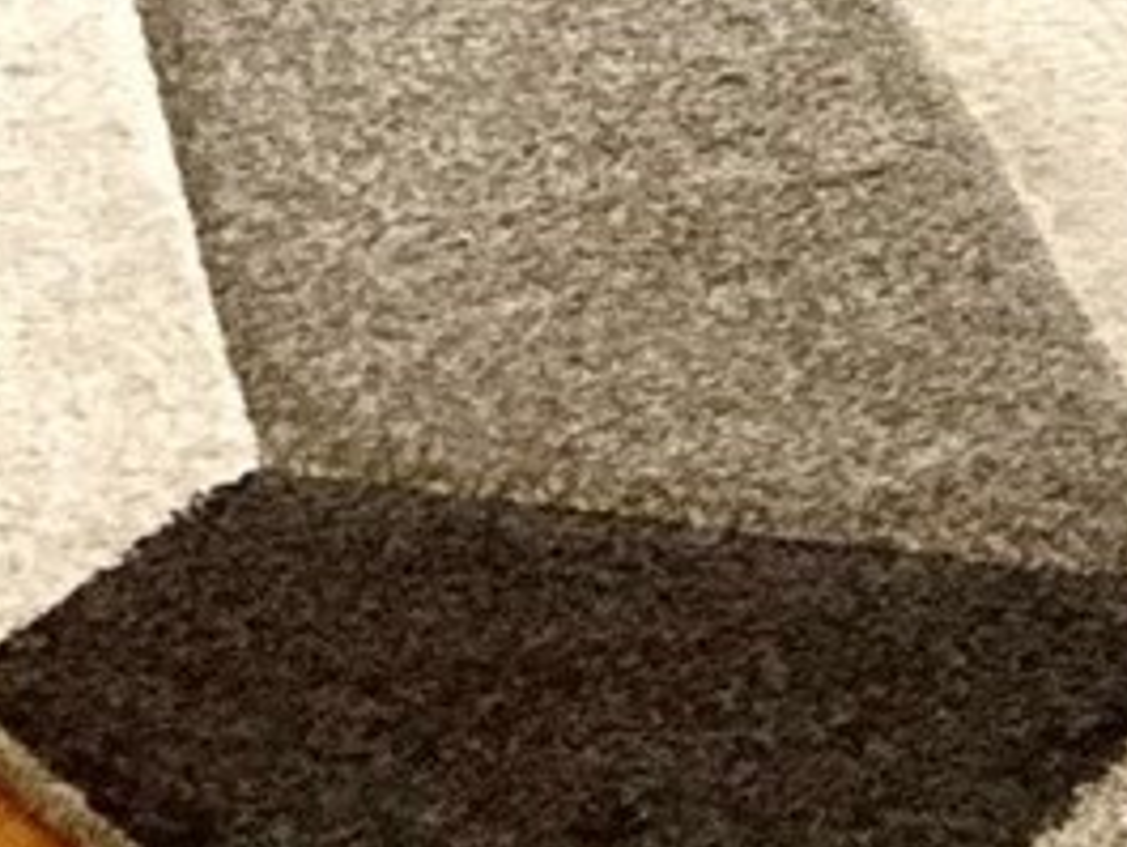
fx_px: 3518
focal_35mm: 108
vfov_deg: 9.0
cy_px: -2145
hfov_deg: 18.0
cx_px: 987
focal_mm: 2.22
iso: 320
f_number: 2.2
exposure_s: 1/99
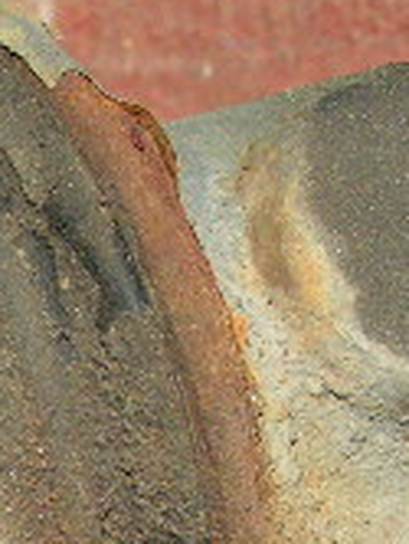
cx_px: -350
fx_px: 4180
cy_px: 714
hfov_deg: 5.5
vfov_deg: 7.4
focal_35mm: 266
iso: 200
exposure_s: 1/80
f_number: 3.2
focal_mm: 11.5
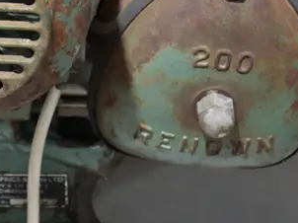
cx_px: 68
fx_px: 1110
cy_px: 35
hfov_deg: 15.2
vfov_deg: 11.4
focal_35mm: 129
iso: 800
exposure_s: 1/60
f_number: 4.1
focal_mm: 19
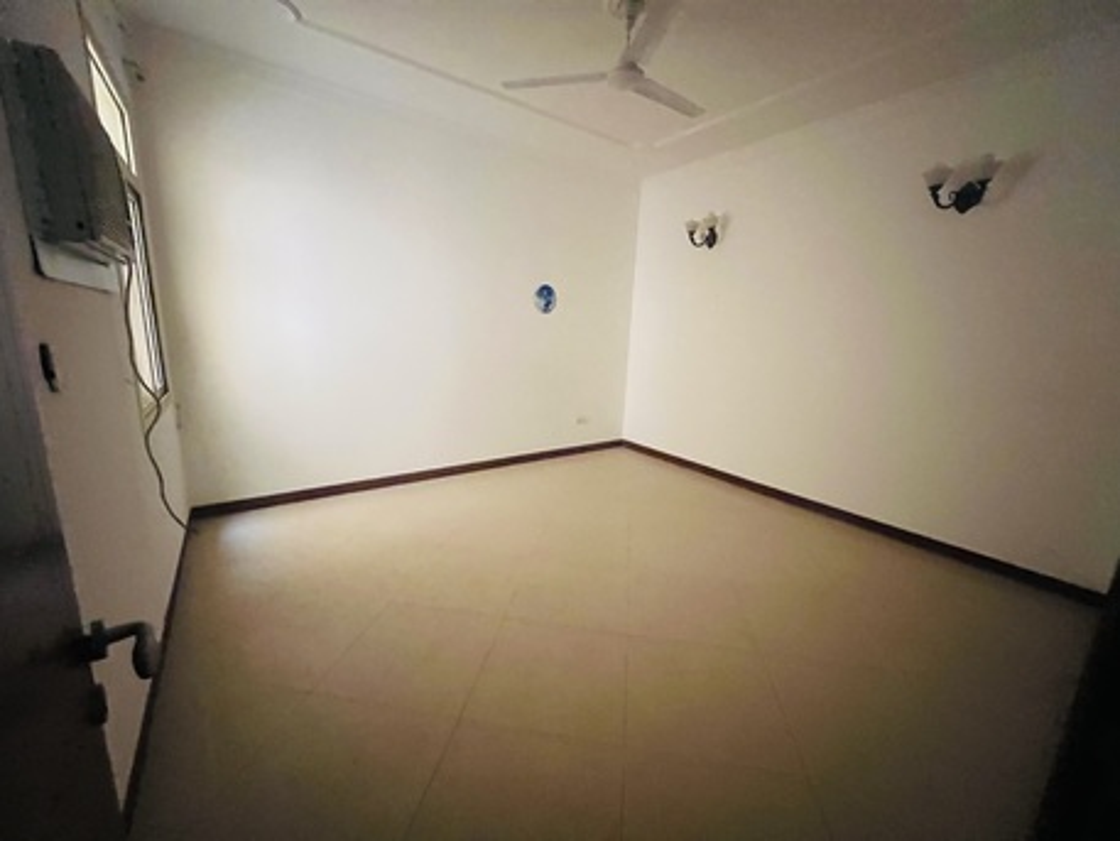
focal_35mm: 13
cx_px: 560
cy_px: 420
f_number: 1.8
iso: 1000
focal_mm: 1.57
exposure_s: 1/59
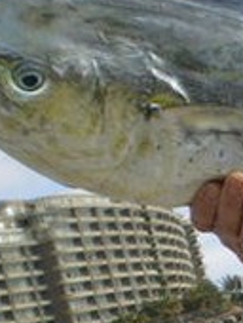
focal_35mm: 133
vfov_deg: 14.8
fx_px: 1242
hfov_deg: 10.3
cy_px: 213
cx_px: 484
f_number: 4.6
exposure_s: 1/320
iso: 50
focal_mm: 6.3
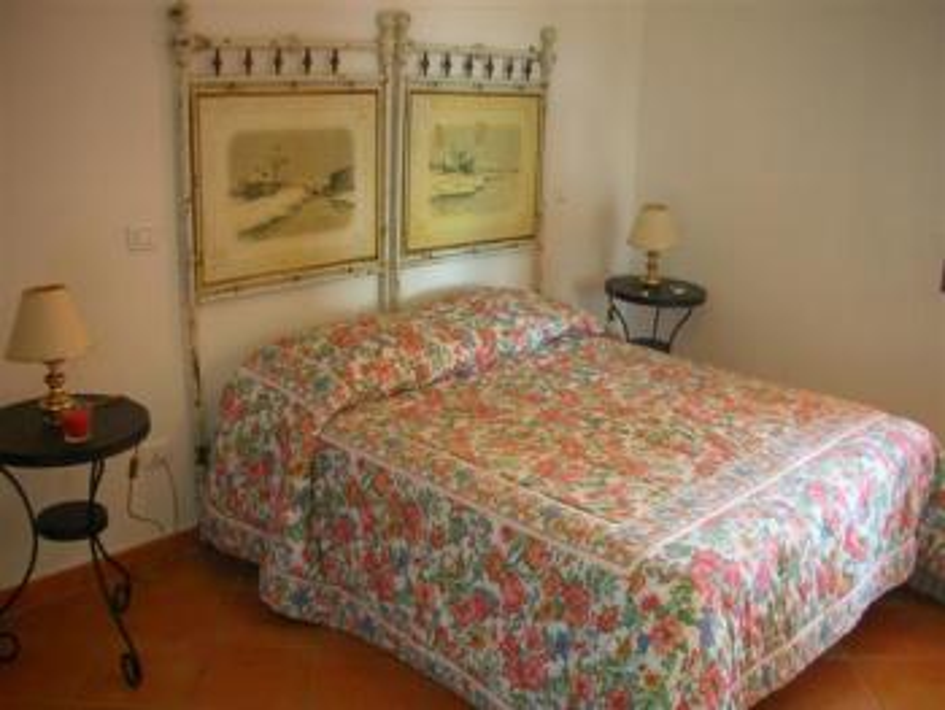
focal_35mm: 35
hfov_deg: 52.6
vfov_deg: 40.7
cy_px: 355
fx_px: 956
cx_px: 472
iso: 50
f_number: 3
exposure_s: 1/5.8
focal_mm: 5.8
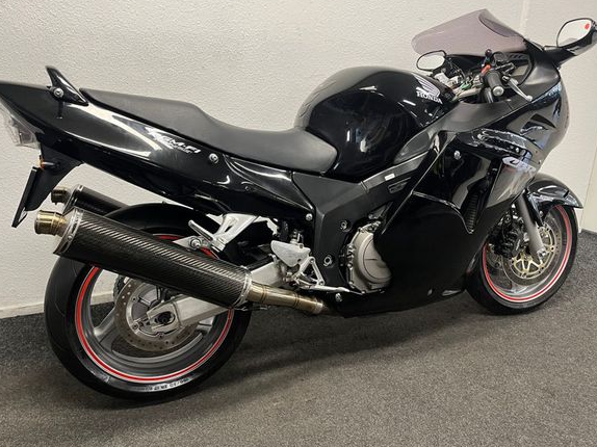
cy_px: 218
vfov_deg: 48.2
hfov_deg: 61.7
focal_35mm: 29
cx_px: 294
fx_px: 500
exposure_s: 1/50
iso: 160
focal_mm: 5.1
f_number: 1.6
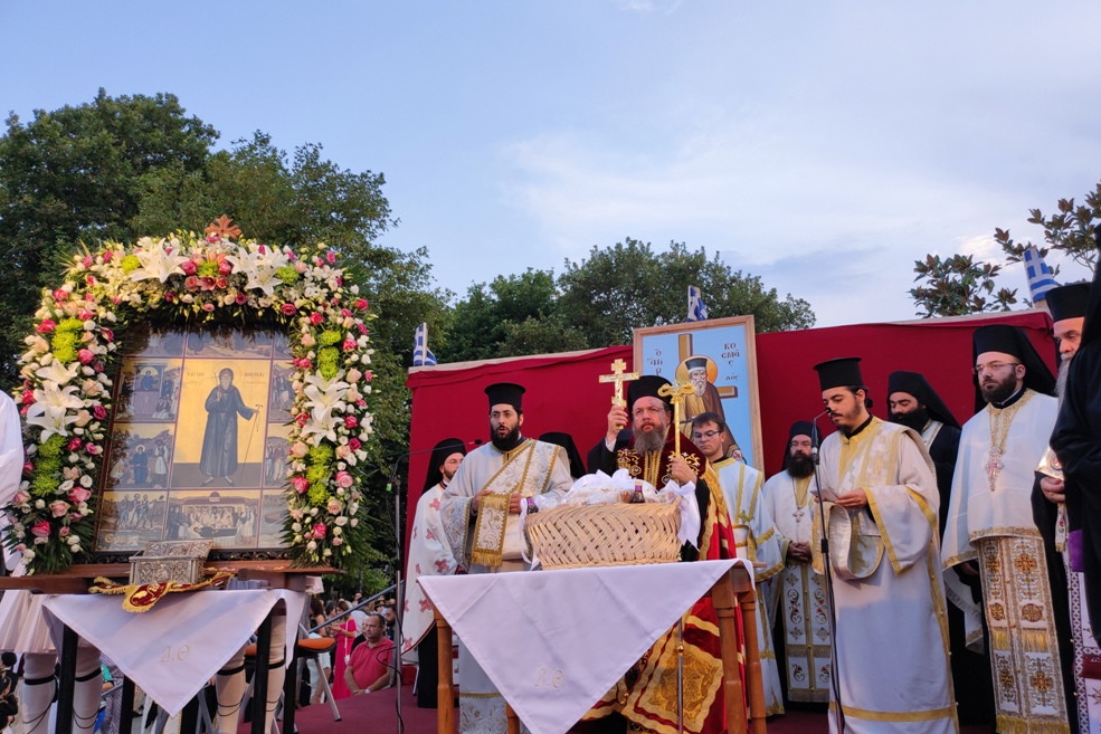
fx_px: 826
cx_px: 566
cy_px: 397
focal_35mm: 27
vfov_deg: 47.9
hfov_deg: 67.4
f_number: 1.79
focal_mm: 4.7
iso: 117
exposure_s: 1/120
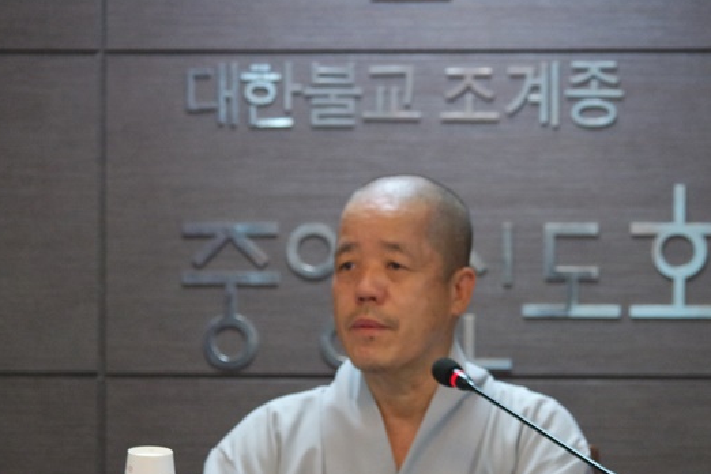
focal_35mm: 276
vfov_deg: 5.0
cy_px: 319
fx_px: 5451
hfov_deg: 7.5
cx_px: 323
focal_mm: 130
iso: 1600
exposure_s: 1/160
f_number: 5
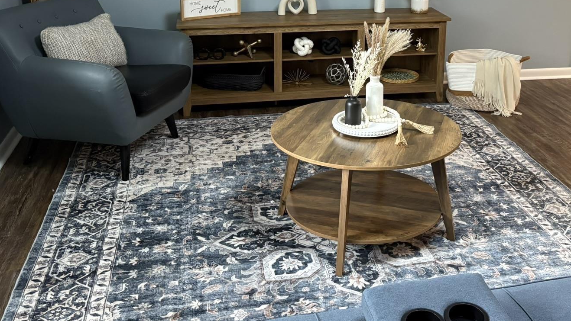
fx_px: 666
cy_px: 29
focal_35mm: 44
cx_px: 359
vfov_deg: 26.2
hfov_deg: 46.0
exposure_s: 1/60
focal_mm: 5.96
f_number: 1.6
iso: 320
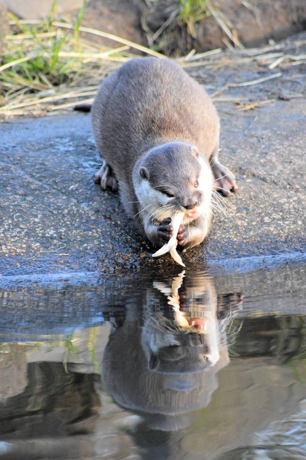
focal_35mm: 405
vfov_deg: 5.1
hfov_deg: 3.4
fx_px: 5172
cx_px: 153
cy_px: 230
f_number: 5.6
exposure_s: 1/320
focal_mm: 270
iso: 3200
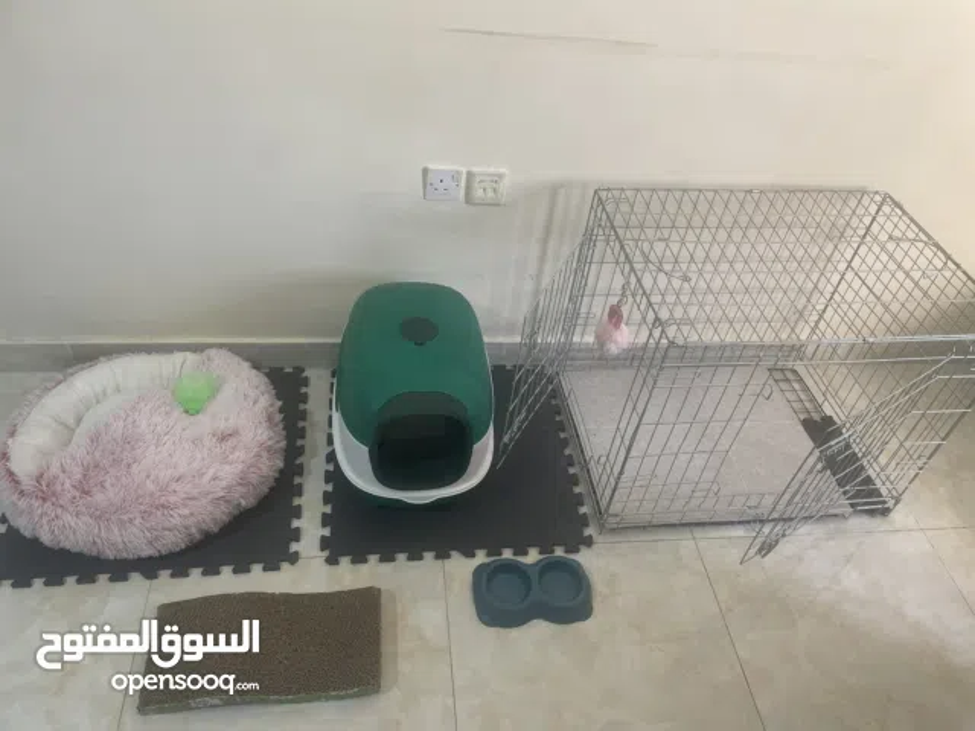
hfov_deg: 67.3
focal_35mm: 26
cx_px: 488
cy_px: 366
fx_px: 732
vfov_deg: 53.1
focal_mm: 4.2
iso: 100
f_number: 1.6
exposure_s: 1/121
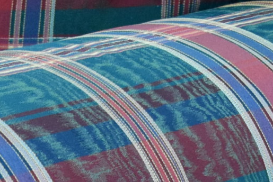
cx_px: -109
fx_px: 1653
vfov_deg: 5.9
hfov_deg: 9.2
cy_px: 503
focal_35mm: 218
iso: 1600
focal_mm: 25
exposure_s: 1/15
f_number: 5.6
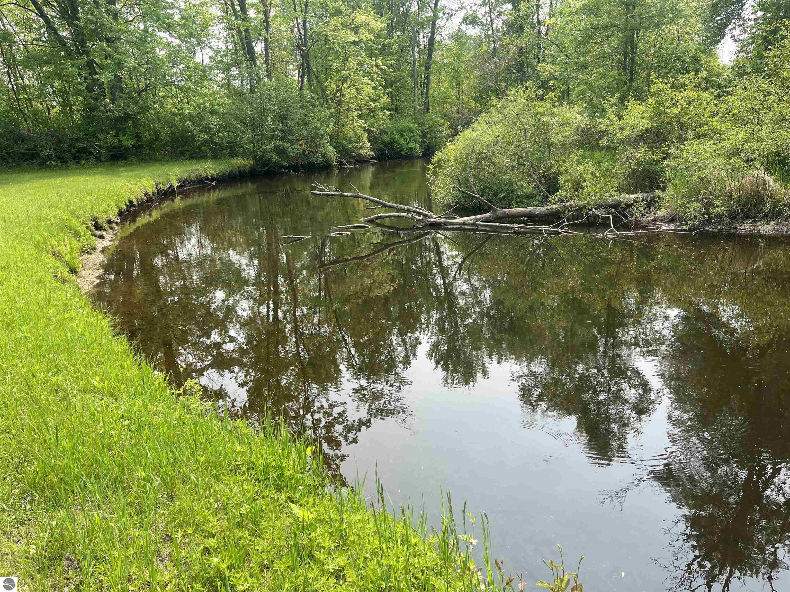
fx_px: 593
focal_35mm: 26
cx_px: 395
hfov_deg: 67.3
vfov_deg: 53.1
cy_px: 296
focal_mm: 5.1
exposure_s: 1/1106
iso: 50
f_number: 1.6
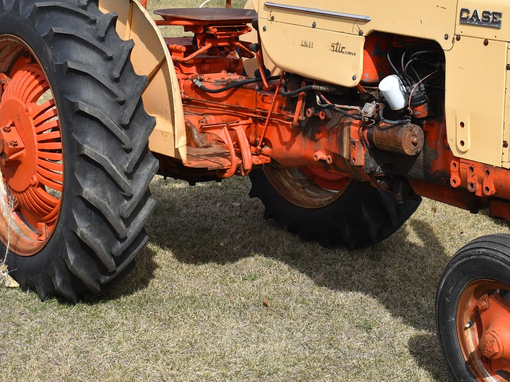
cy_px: 147
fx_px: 1147
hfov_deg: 25.0
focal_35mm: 78
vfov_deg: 18.9
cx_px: 334
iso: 100
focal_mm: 31
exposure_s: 1/250
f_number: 8
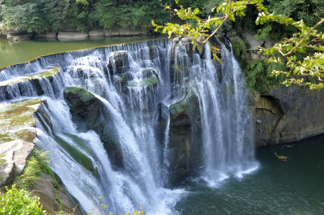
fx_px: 324
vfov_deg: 36.8
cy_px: 108
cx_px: 162
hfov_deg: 53.2
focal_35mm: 36
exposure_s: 1/500
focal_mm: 24
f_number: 3.8
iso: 500
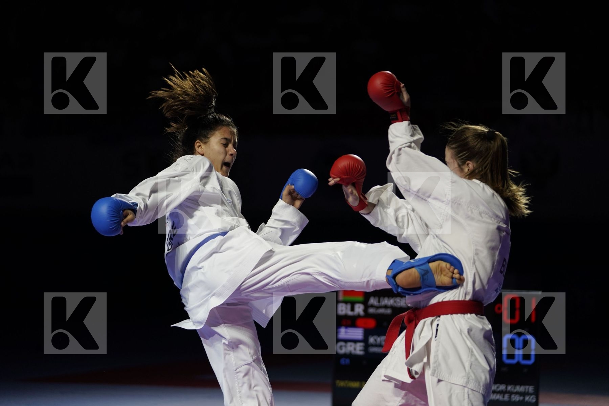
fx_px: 2216
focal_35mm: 131
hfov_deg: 15.6
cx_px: 304
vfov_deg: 10.5
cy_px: 203
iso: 800
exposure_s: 1/1000
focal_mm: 131
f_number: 2.8
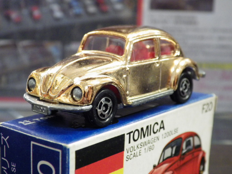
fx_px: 476
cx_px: 116
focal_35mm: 71
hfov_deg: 27.4
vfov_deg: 20.7
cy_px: 87
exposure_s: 1/25
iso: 1000
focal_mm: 12.8
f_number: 4.2
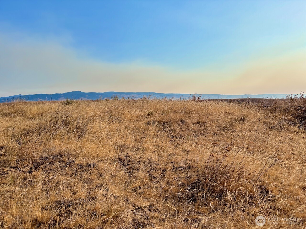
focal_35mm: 26
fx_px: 230
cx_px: 153
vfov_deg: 53.1
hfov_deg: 67.3
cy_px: 114
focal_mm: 5.96
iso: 50
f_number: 1.6
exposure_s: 1/5952
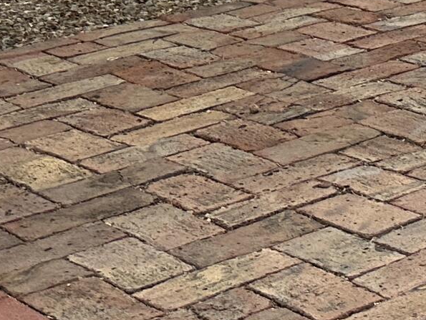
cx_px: 887
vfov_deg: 11.5
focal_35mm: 121
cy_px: -223
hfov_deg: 13.6
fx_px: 1489
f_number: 1.78
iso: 80
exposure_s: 1/6211
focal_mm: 6.86
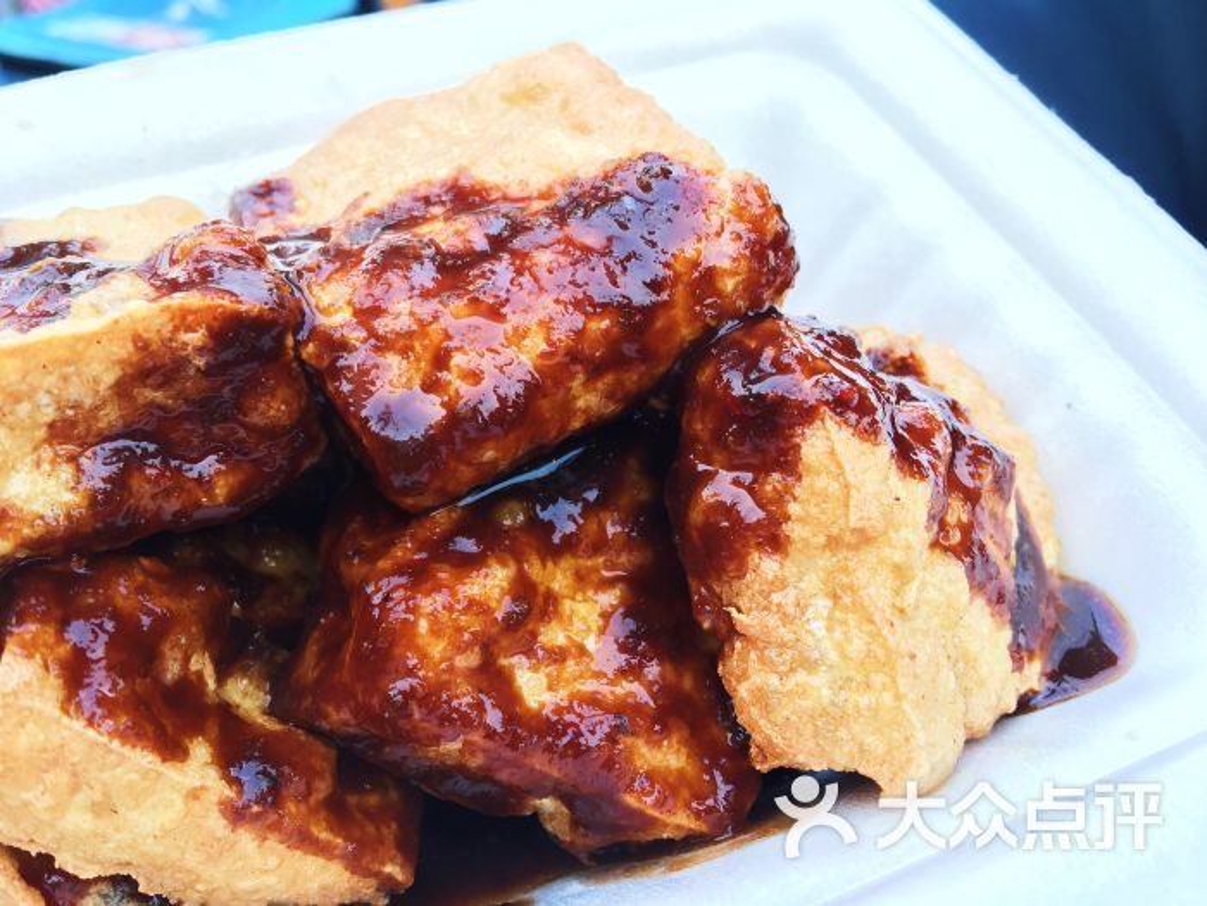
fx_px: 1011
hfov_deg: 61.7
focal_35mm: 29
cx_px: 604
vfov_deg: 48.2
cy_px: 453
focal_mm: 4.15
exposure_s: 1/100
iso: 40
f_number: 2.2
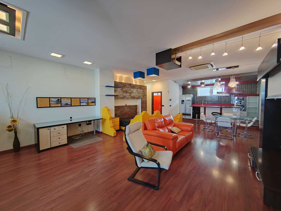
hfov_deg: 106.2
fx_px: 106
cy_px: 106
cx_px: 140
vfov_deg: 89.9
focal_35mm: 13
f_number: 2.2
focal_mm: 2.16
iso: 1000
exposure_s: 1/25
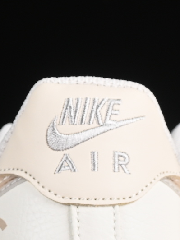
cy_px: 178
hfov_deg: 4.1
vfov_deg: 5.5
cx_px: 148
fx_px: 2510
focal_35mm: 362
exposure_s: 1/160
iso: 160
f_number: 7.1
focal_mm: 48
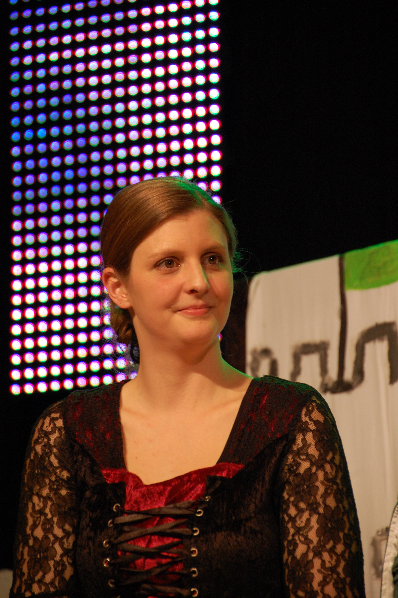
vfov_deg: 8.9
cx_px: 199
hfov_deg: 5.9
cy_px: 299
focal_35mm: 232
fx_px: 3862
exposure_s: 1/80
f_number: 6
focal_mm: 155
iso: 800
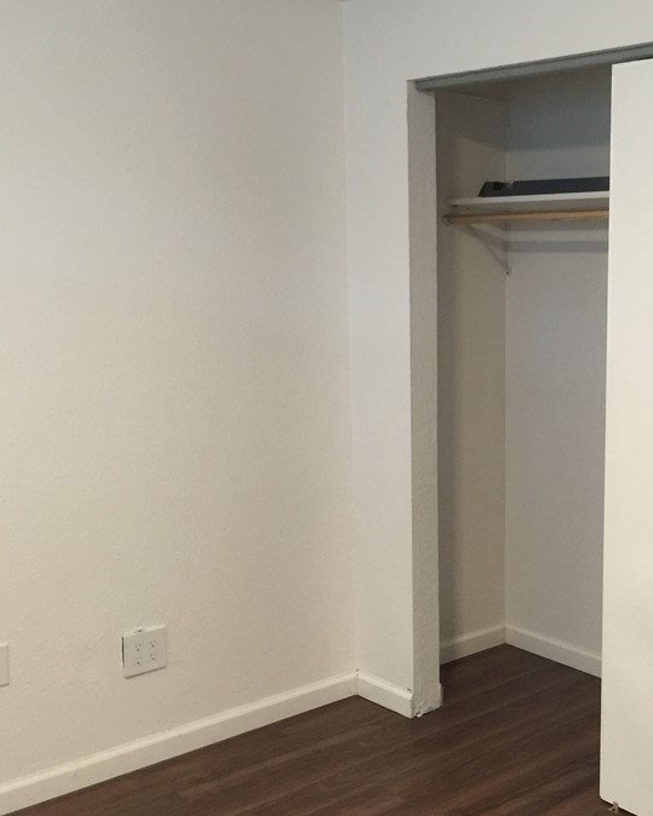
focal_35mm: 43
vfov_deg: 42.9
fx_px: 1039
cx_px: 580
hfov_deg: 33.2
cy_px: 426
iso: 125
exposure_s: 1/15
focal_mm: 4.15
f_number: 2.2
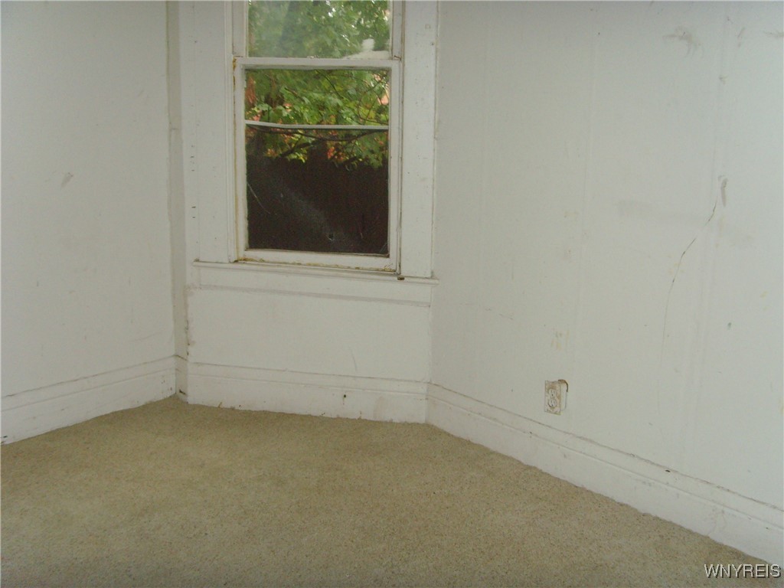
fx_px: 883
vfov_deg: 36.8
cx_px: 392
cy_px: 294
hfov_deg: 47.9
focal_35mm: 39
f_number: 3.5
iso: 200
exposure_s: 1/45
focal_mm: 6.6
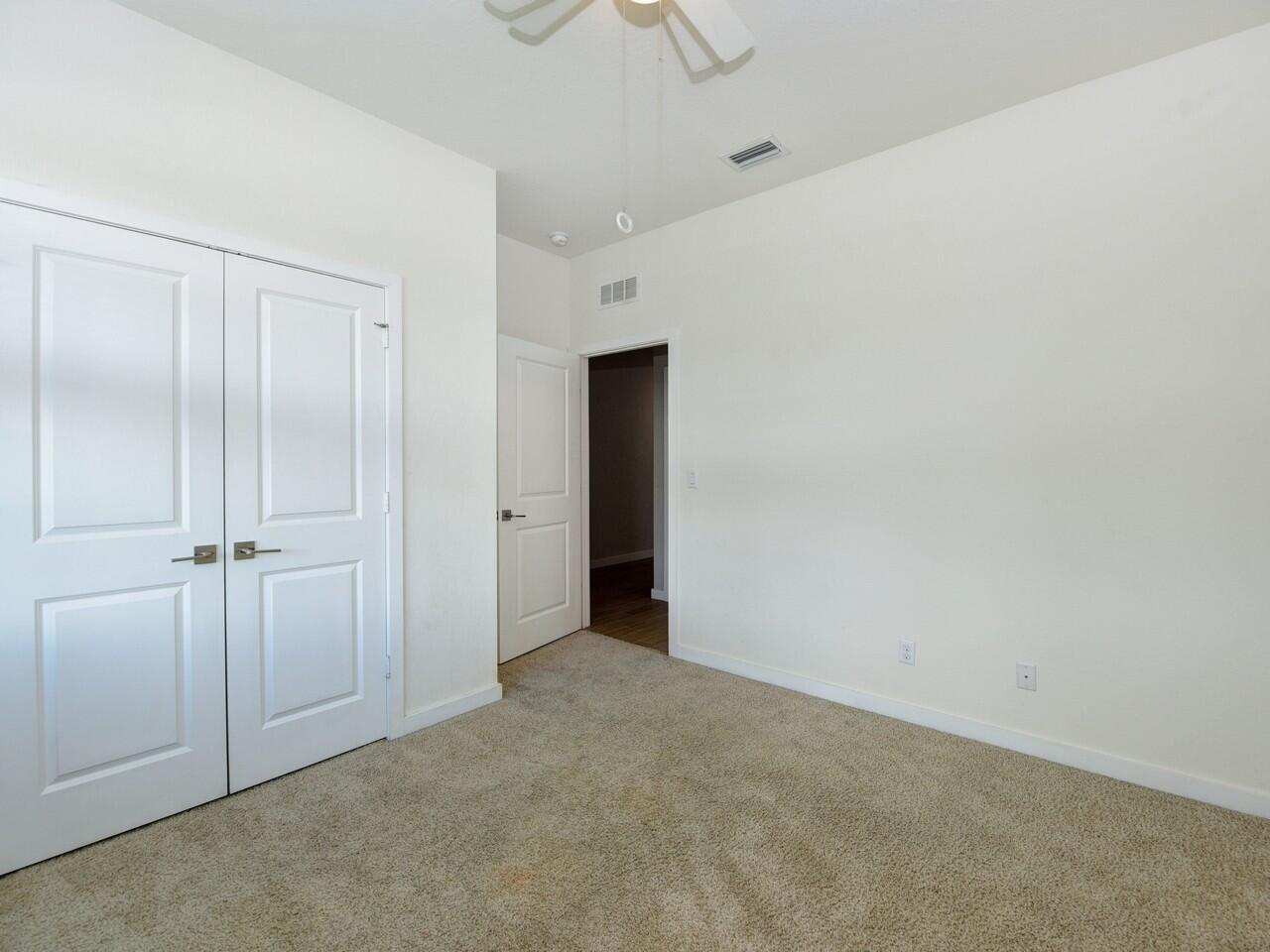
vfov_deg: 85.7
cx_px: 635
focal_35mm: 14
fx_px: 514
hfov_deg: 102.1
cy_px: 476
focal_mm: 14
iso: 320
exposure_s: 1/100
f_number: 5.6
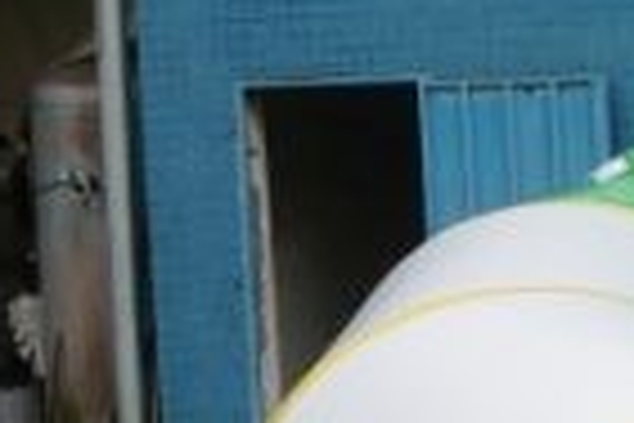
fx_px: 3064
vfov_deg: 7.9
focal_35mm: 174
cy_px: 376
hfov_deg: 10.1
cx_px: 1596
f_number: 10
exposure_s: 1/160
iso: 100
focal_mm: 16
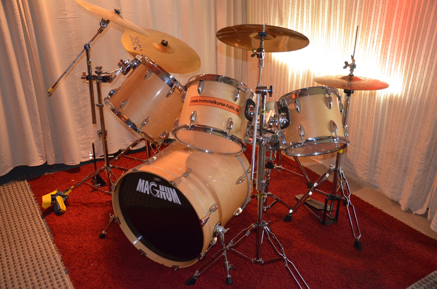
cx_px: 218
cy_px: 144
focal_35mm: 33
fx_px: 400
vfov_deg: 39.8
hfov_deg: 57.3
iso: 3200
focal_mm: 22
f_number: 3.8
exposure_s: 1/60
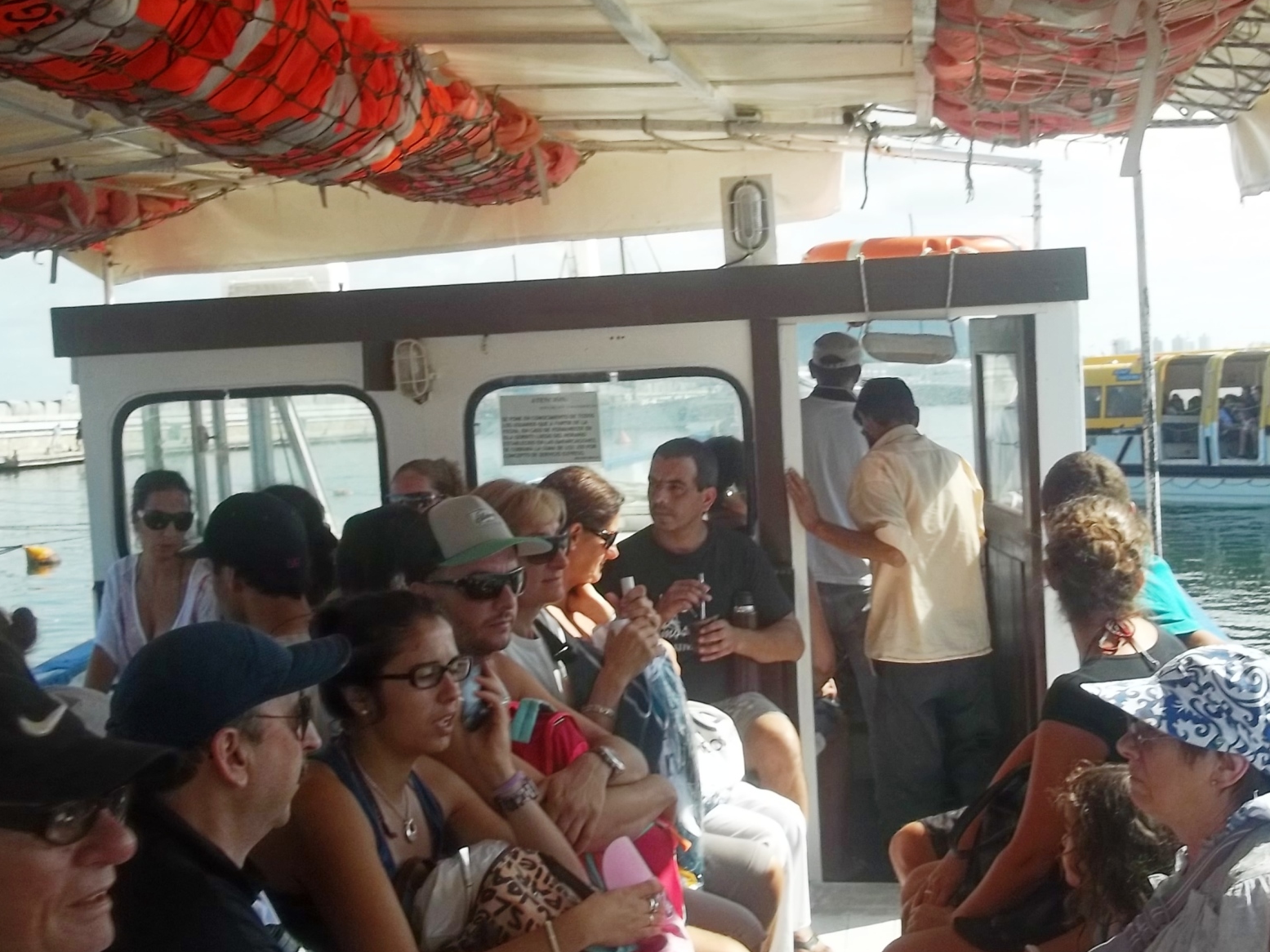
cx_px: 697
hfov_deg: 41.2
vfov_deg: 31.5
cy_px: 408
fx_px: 1688
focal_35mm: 46
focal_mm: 6.5
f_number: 8
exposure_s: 1/100
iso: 64
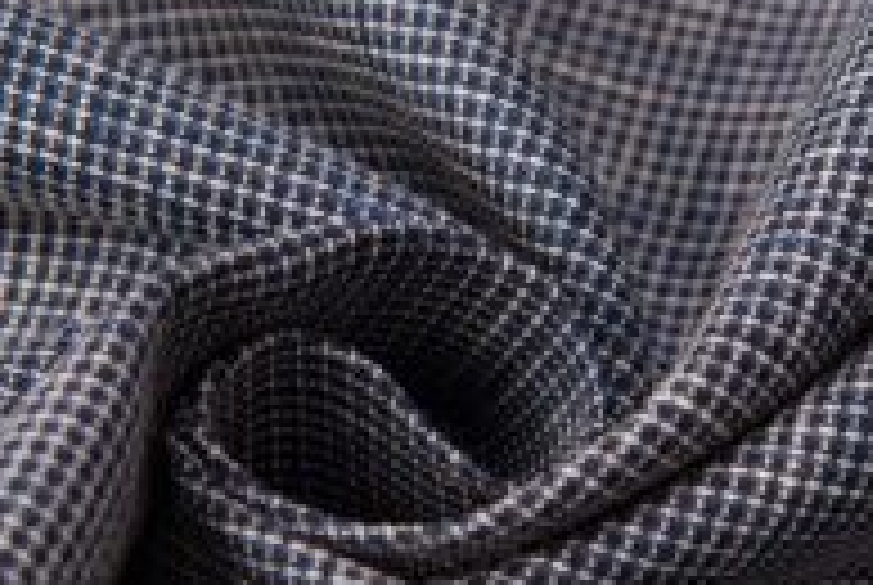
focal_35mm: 270
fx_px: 6557
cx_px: 432
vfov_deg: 5.1
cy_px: 423
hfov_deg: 7.6
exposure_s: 1/125
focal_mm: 105
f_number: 11
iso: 100
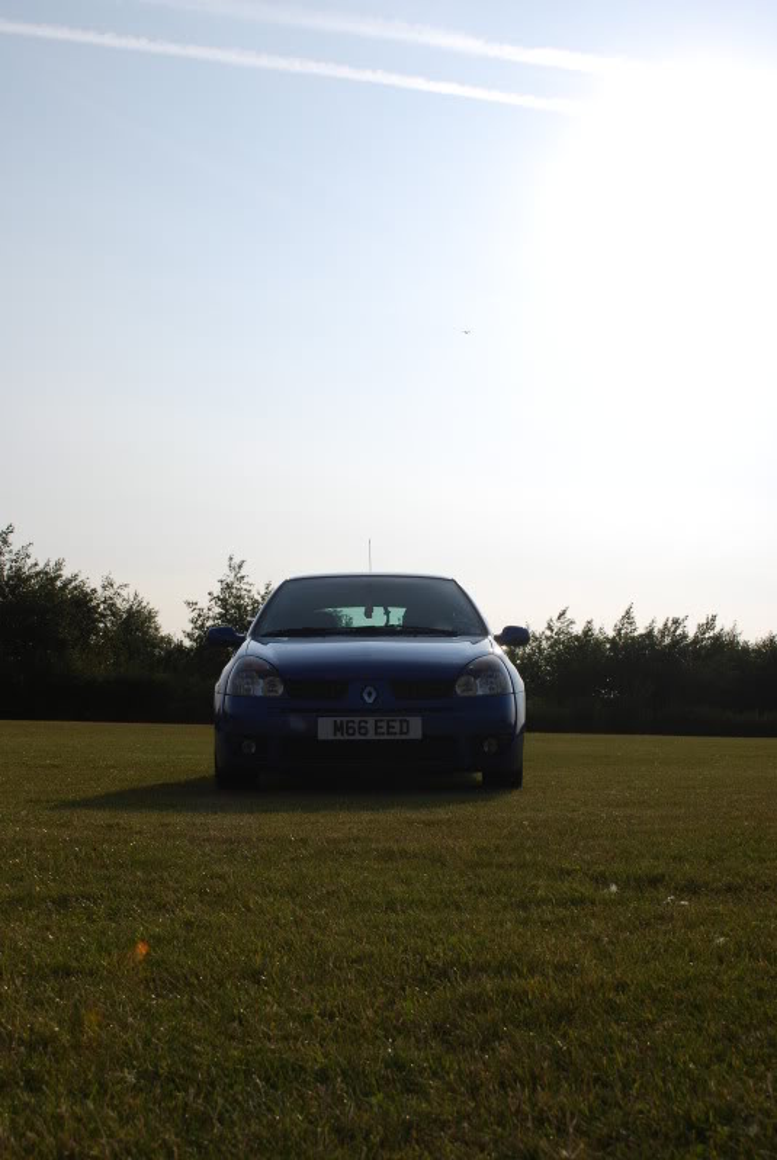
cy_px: 580
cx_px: 388
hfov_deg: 30.0
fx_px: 1452
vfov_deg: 43.6
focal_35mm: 45
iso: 100
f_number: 11
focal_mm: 30
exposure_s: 1/320
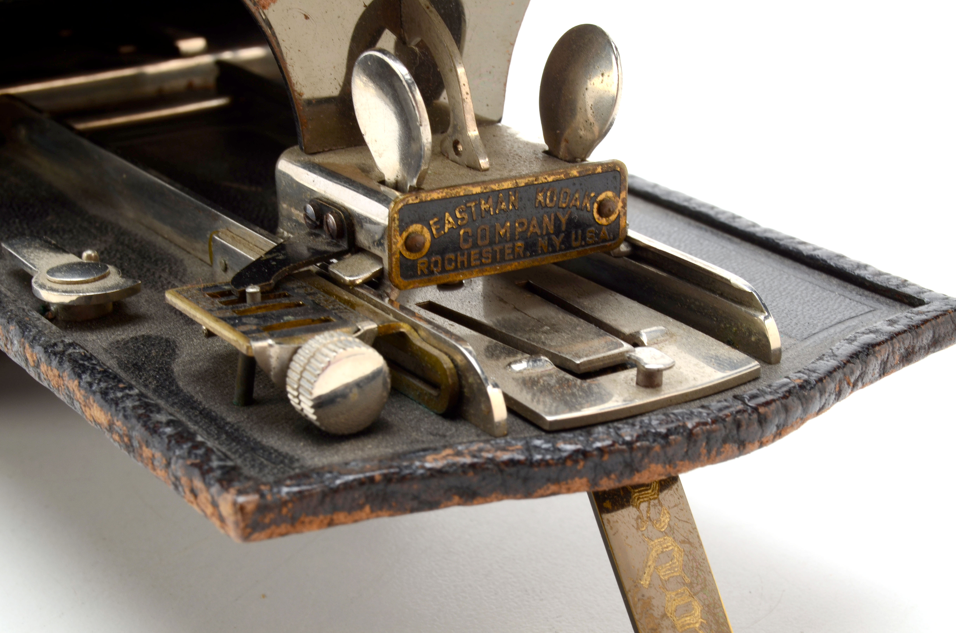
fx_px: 2186
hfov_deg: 24.7
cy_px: 316
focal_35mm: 82
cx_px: 478
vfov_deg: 16.5
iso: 100
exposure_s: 1/160
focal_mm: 55
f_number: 20
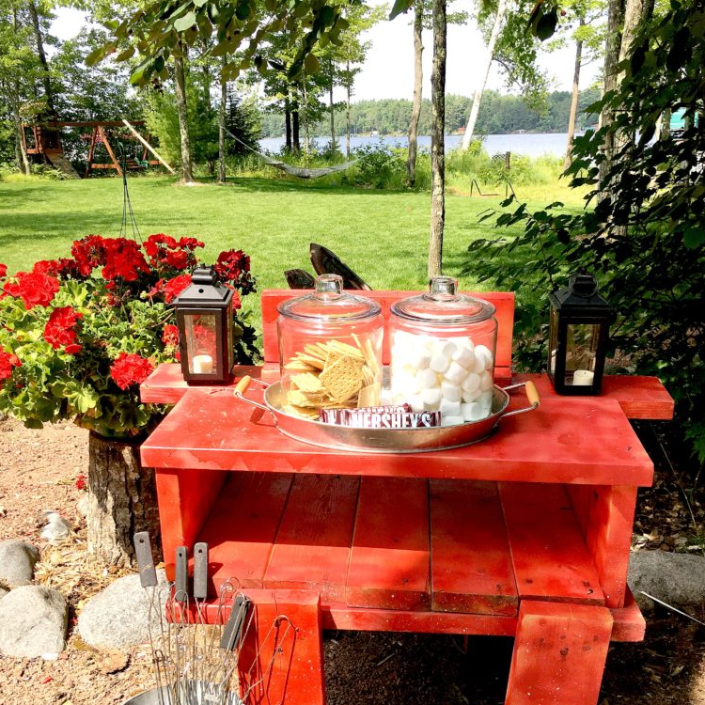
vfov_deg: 47.2
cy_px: 383
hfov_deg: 47.2
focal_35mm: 35
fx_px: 806
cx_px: 355
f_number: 2.2
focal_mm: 4.15
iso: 25
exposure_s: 1/725
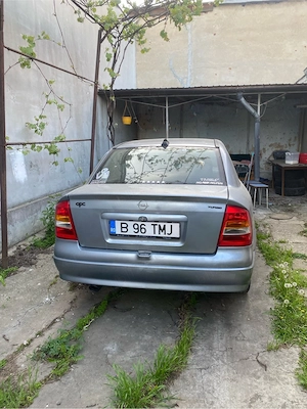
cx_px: 154
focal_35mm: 26
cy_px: 204
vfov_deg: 67.3
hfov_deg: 53.1
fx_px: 307
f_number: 1.8
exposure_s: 1/121
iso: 50
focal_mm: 4.25
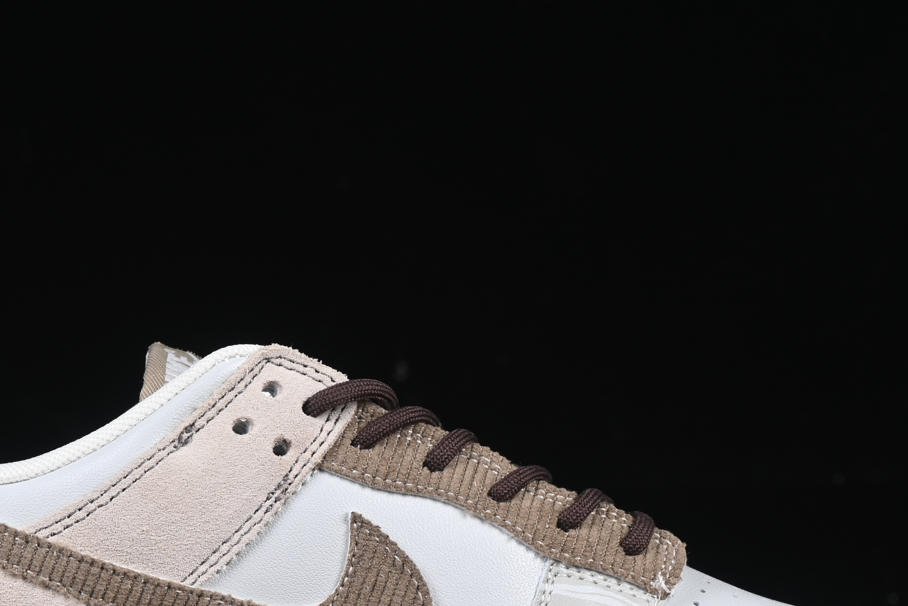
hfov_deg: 14.2
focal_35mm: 144
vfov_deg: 9.5
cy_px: 474
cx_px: 356
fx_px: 3632
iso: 160
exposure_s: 1/80
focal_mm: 50
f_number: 8
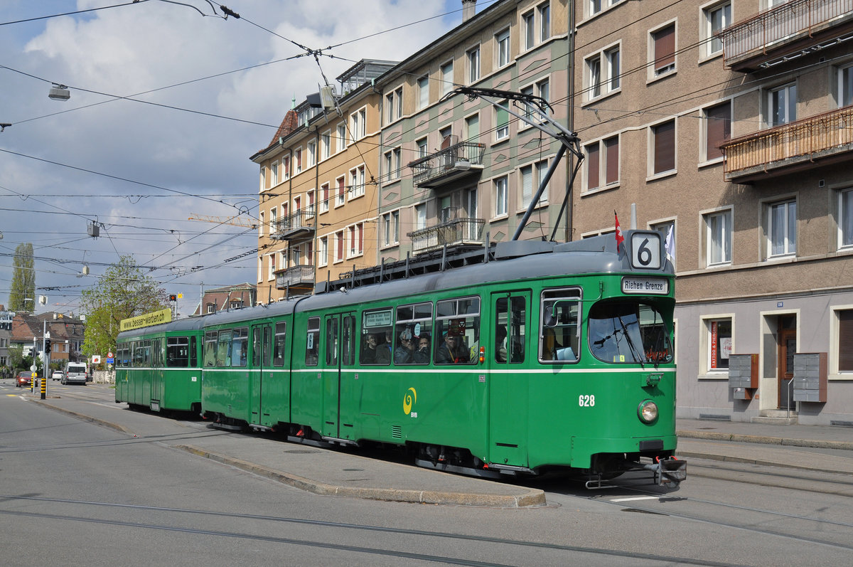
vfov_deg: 29.8
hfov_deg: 43.7
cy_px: 284
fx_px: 1065
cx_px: 426
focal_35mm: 45
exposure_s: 1/640
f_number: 11
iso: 400
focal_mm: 30
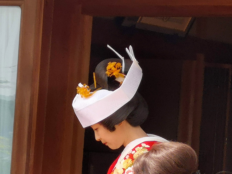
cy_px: 87
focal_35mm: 270
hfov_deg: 7.3
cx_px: 116
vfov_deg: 5.5
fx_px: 1810
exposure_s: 1/901
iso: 50
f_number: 2.4
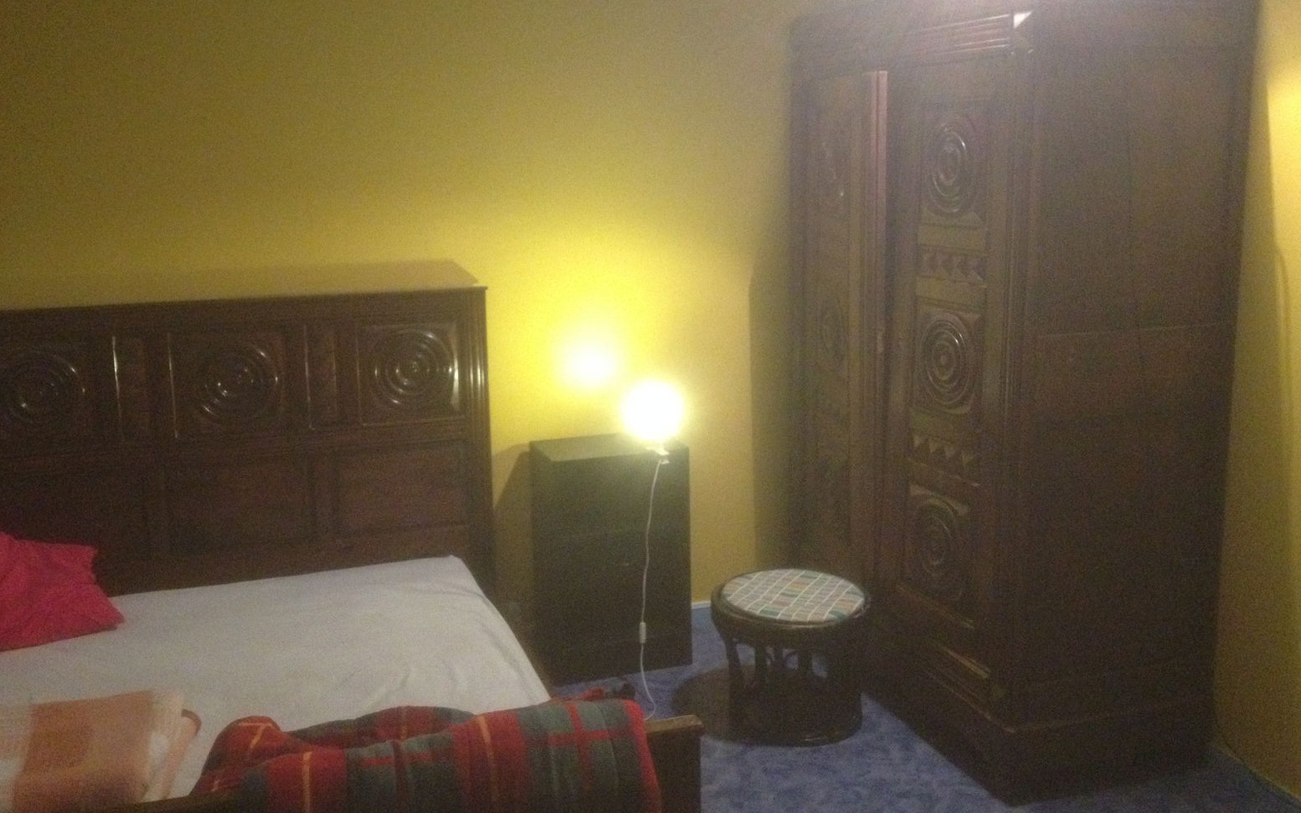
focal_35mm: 38
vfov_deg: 33.5
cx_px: 648
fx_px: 1347
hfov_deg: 51.5
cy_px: 366
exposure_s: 1/17
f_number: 2.4
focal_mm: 4.28
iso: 500
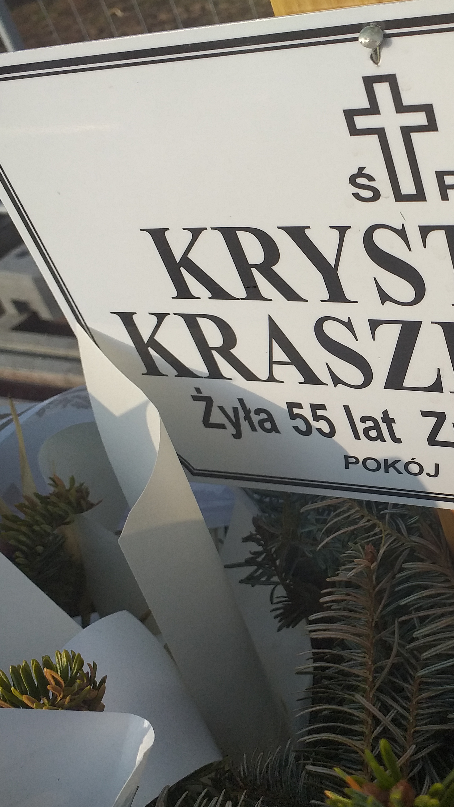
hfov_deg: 27.9
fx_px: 856
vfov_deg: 50.5
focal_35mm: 40
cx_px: 453
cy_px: 401
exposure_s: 1/1690
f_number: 1.9
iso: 40
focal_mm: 3.6
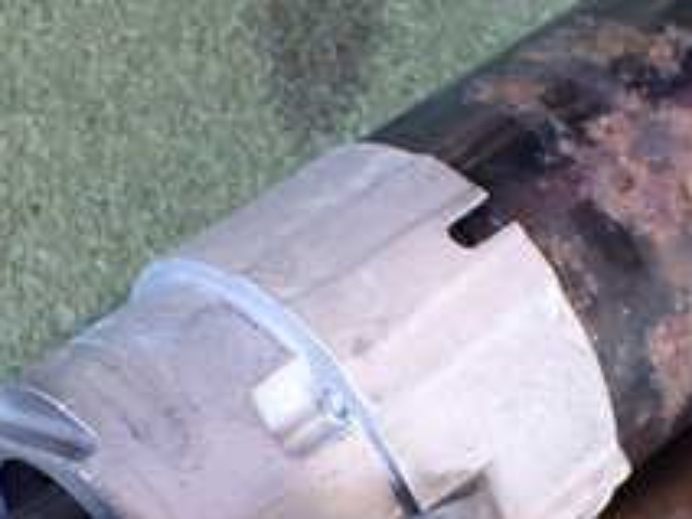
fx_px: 1699
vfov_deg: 17.2
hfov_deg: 23.0
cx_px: 375
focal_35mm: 85
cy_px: 421
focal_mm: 5.4
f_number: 2.3
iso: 800
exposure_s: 1/125
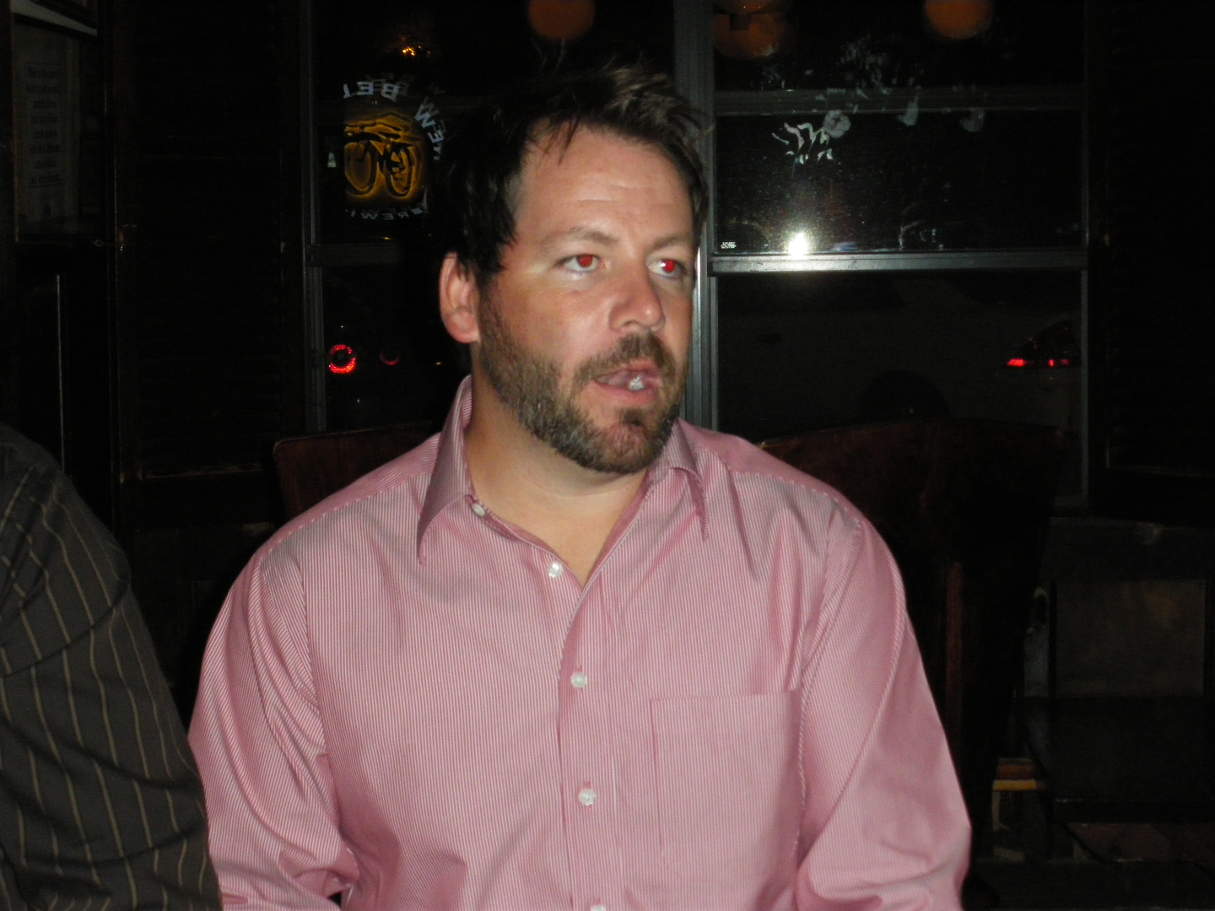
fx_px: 2176
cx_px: 608
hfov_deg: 31.2
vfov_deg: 23.7
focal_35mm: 62
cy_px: 456
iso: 400
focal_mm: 11.1
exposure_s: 1/60
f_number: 4.6
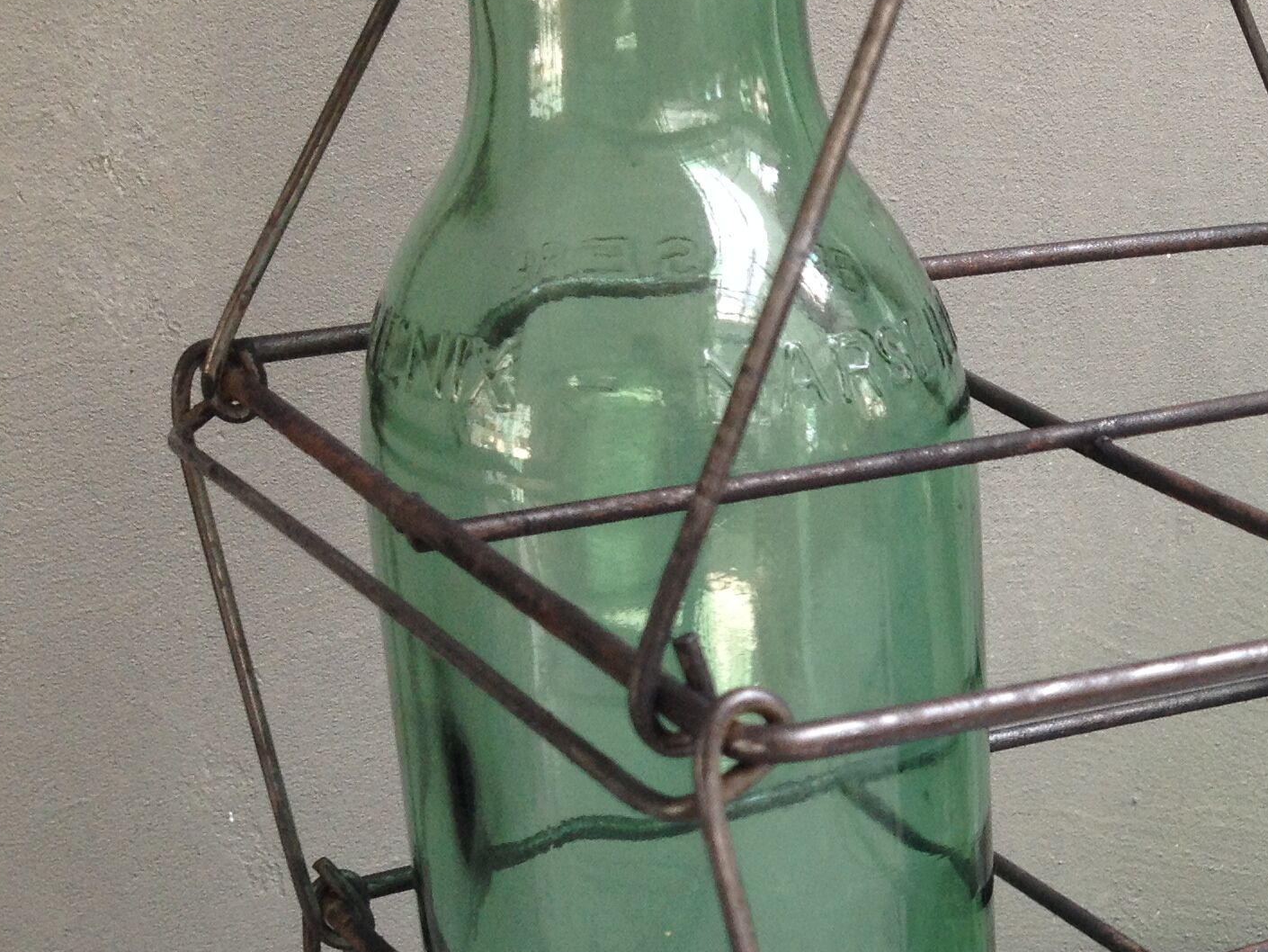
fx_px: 2968
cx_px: 1367
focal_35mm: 81
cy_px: 930
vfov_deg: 17.8
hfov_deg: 22.8
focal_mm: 4.28
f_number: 2.4
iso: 64
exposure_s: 1/60
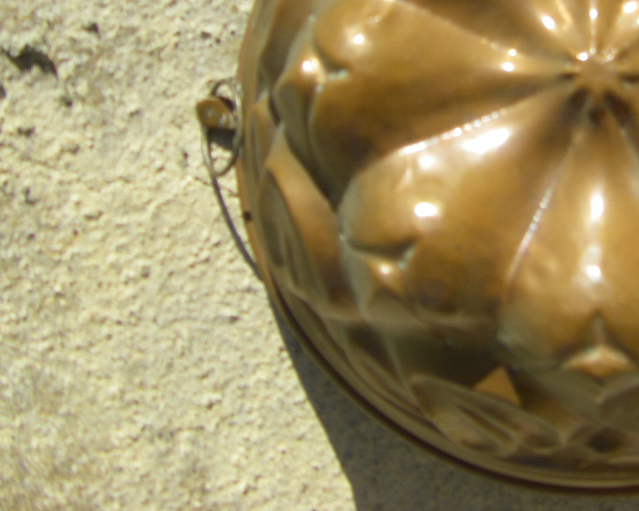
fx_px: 1418
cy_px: 68
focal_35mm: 75
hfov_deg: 24.8
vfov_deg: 20.1
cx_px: 549
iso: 64
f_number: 7
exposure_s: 1/160
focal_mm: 6.3
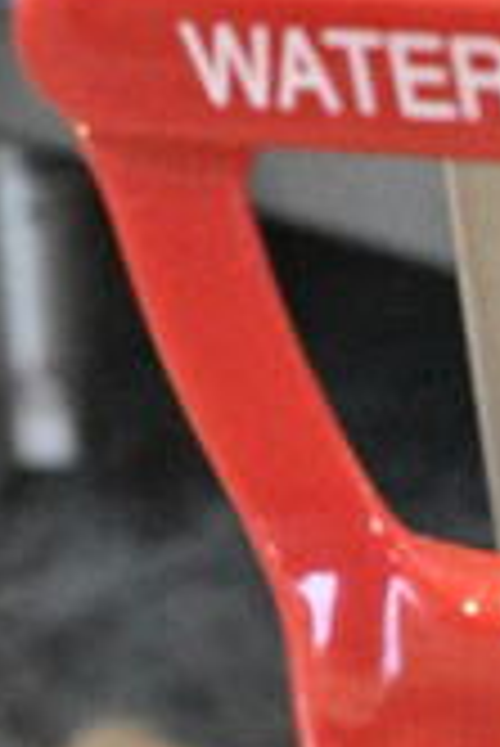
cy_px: 623
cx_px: 928
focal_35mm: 182
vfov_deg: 11.2
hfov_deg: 7.3
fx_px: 3783
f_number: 8
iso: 6400
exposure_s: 1/250
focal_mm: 22
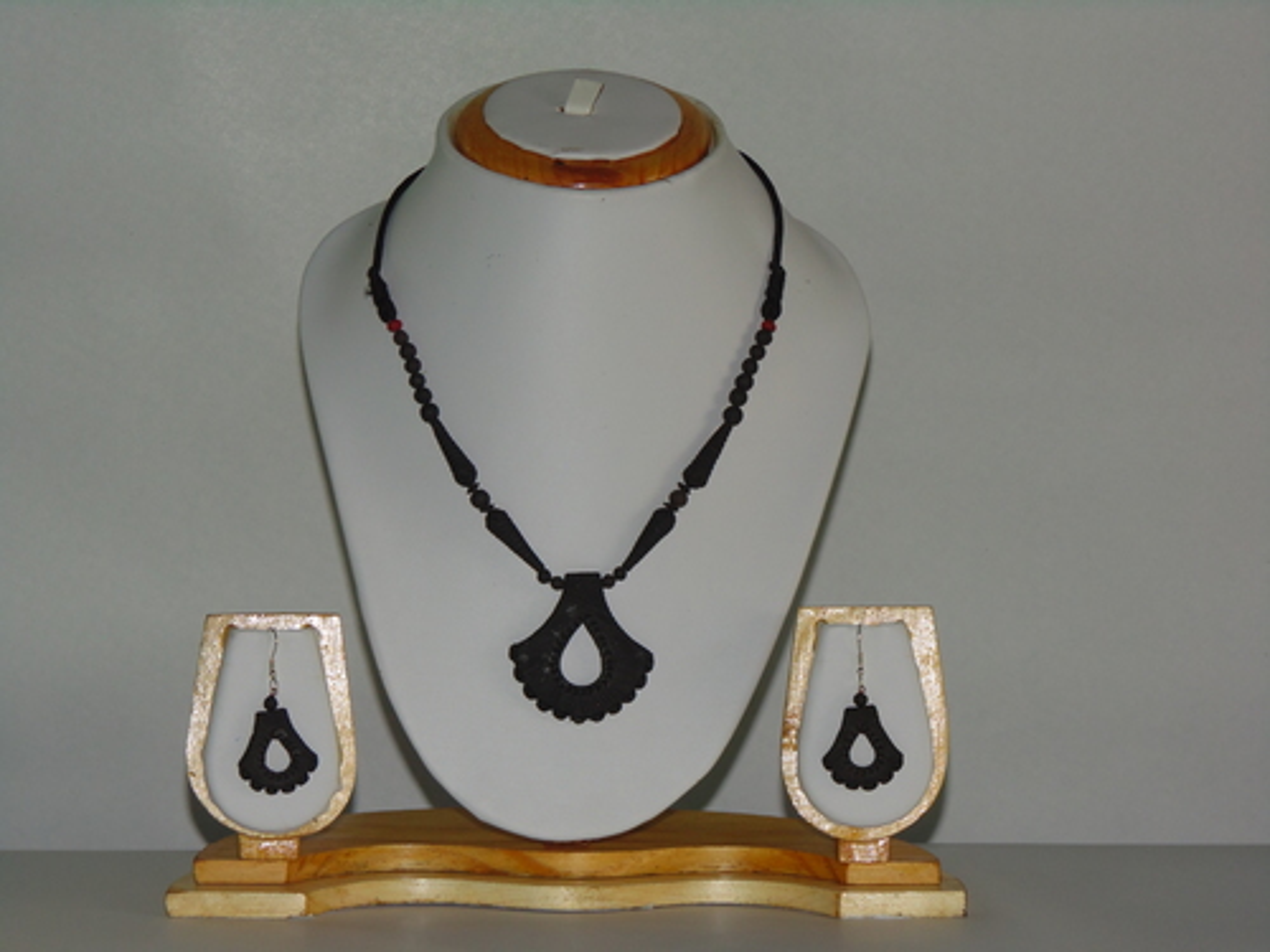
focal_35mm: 132
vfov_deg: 11.2
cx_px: 635
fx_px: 4843
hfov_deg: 14.9
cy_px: 476
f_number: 4.7
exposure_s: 1/40
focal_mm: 23.6
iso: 100
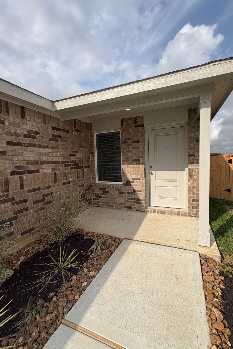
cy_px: 170
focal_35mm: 15
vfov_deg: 100.4
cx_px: 128
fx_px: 146
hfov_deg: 77.1
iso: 50
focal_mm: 2.22
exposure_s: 1/2208
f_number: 2.2
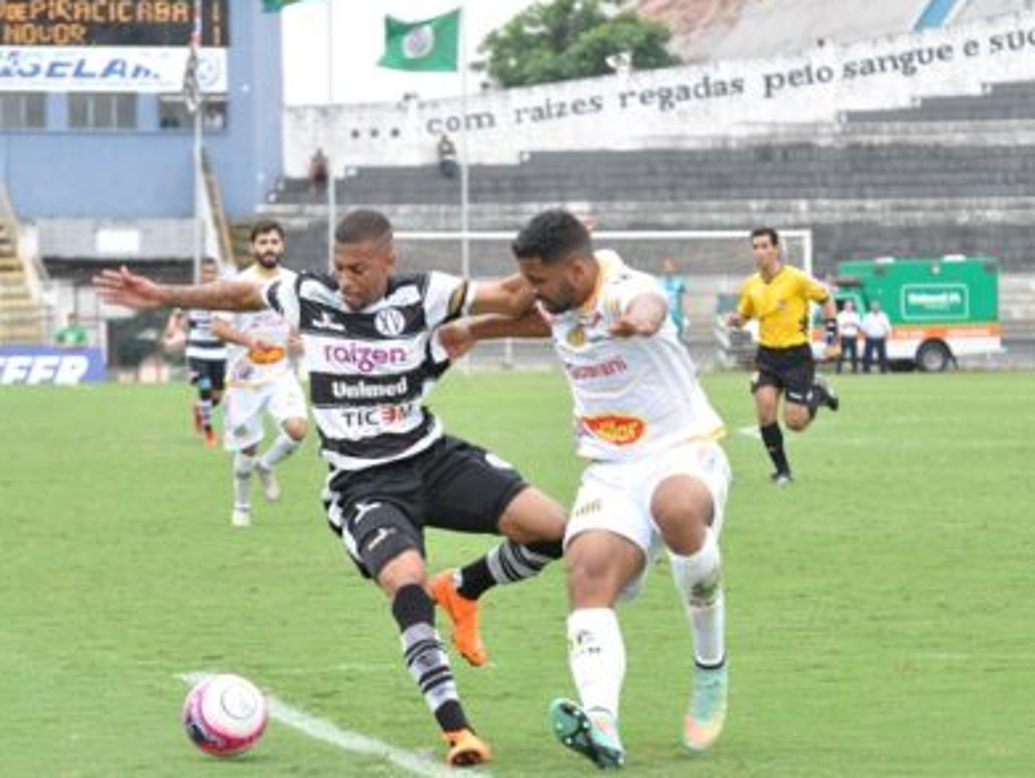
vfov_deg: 7.2
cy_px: 389
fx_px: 6210
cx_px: 502
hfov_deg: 9.5
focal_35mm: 208
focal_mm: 125
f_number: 5.6
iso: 1600
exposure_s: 1/800
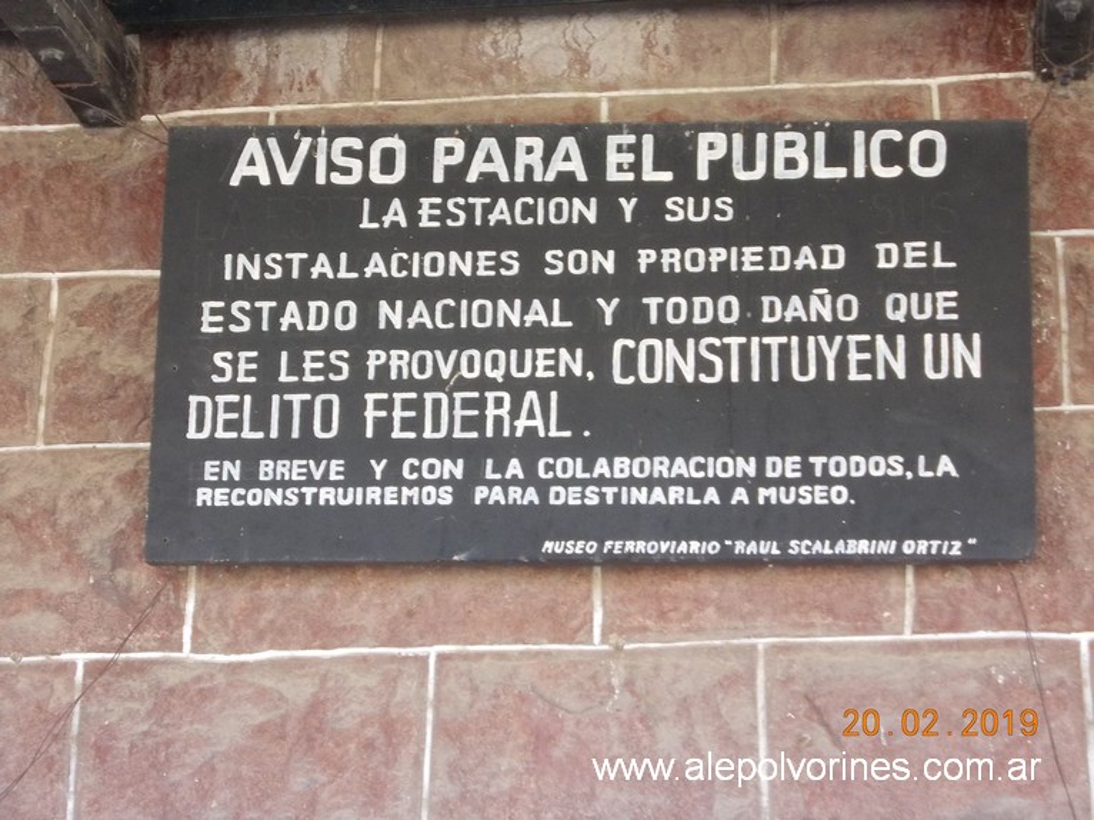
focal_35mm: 96
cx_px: 547
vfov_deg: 15.4
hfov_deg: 20.4
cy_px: 410
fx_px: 3033
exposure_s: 1/50
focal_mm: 13.6
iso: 200
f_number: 5.3
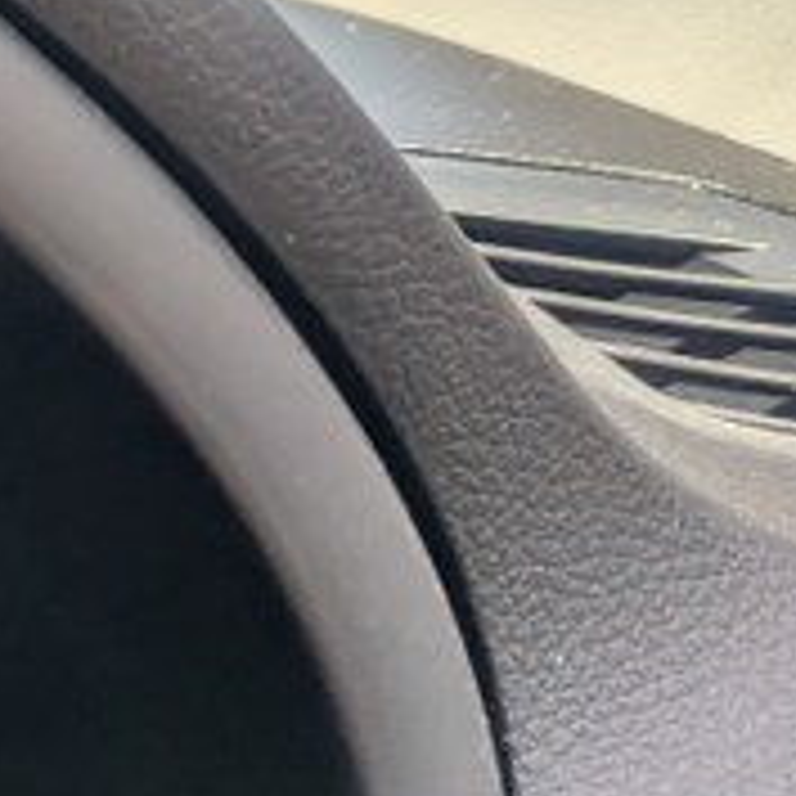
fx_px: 3460
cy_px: 621
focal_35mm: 133
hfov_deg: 10.2
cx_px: -1455
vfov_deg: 13.1
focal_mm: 5.43
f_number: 1.89
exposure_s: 1/618
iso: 58
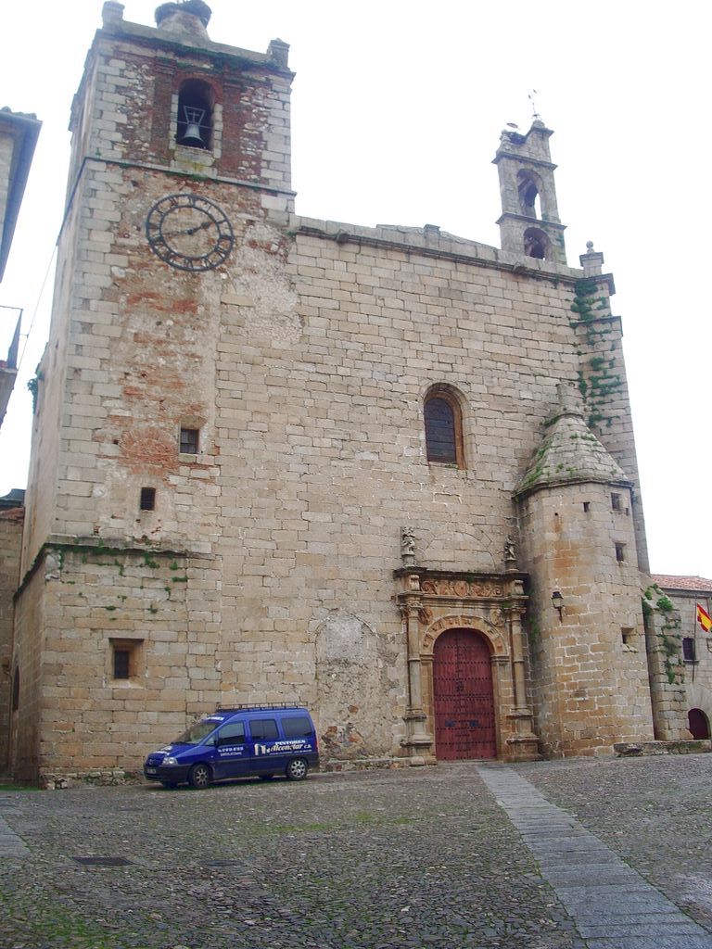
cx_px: 356
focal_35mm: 35
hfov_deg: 40.7
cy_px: 474
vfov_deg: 52.6
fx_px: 960
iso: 50
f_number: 4.3
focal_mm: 5.8
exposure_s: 1/100
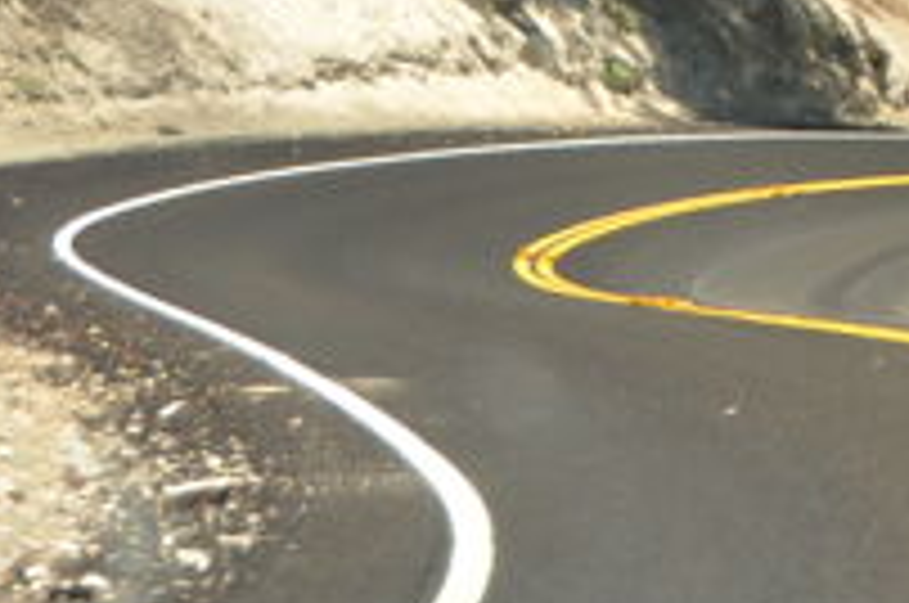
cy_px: -148
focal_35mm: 267
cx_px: 1310
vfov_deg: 5.1
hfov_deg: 7.6
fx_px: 6719
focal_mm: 35
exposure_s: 1/160
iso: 250
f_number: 6.3
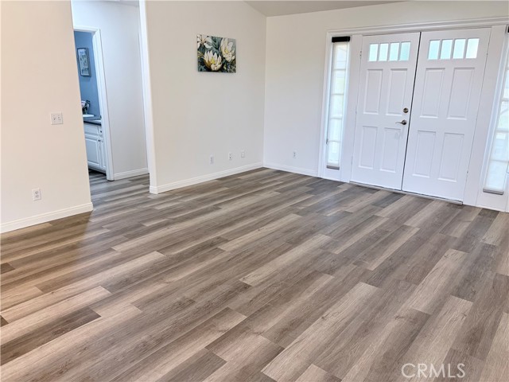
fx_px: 382
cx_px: 254
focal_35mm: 26
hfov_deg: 67.3
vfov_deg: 53.1
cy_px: 191
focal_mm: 5.96
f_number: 1.6
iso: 160
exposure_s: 1/120
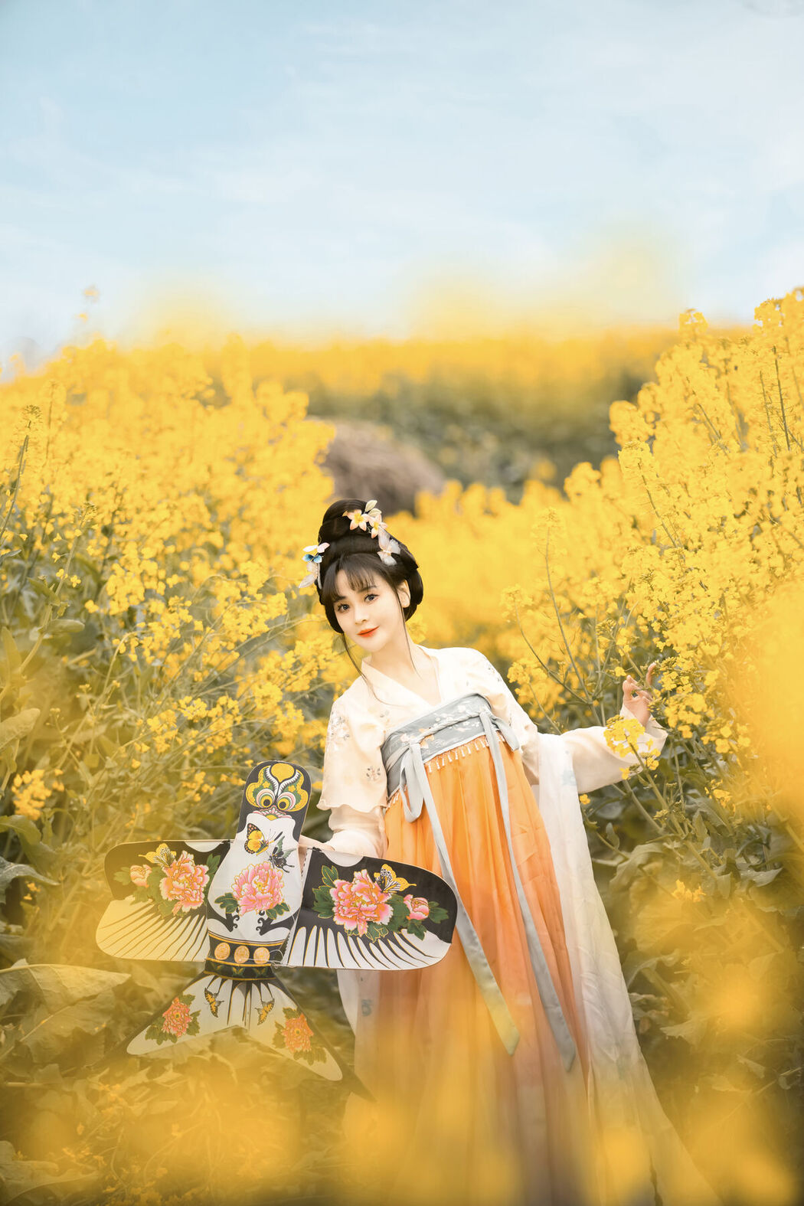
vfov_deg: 15.8
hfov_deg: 10.5
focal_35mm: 130
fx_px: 4355
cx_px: 402
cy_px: 603
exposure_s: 1/500
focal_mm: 130
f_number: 2.8
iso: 200
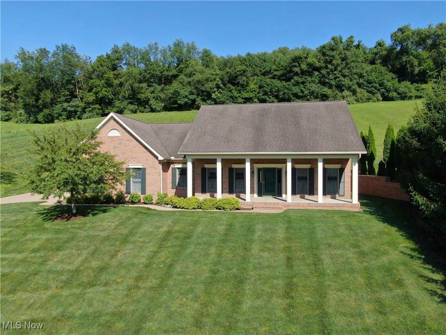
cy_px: 168
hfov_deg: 71.6
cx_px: 223
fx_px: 309
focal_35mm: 24
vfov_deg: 56.8
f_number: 2.8
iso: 100
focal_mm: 4.39
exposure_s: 1/1250
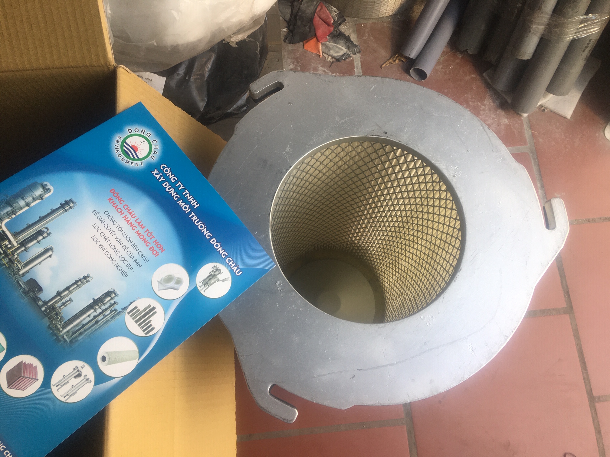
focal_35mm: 29
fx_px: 511
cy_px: 228
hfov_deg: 61.7
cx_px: 305
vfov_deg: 48.2
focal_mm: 4.15
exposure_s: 1/100
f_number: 2.2
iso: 32
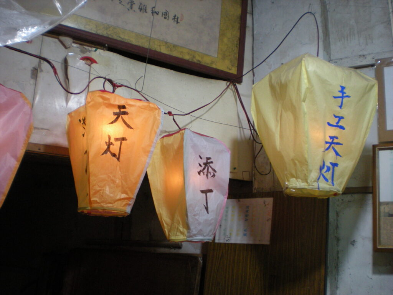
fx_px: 431
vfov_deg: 37.7
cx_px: 196
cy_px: 148
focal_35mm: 38
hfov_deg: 49.0
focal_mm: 6.3
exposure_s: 1/53.1
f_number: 3.1
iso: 200
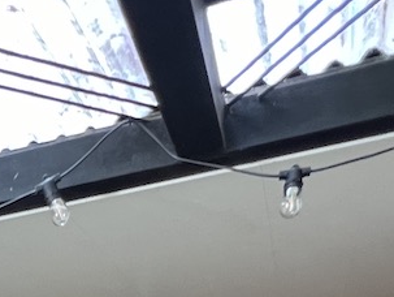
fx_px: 684
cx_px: 17
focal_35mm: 60
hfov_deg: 30.3
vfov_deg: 15.6
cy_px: 680
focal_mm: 1.57
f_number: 1.8
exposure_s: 1/60
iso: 320
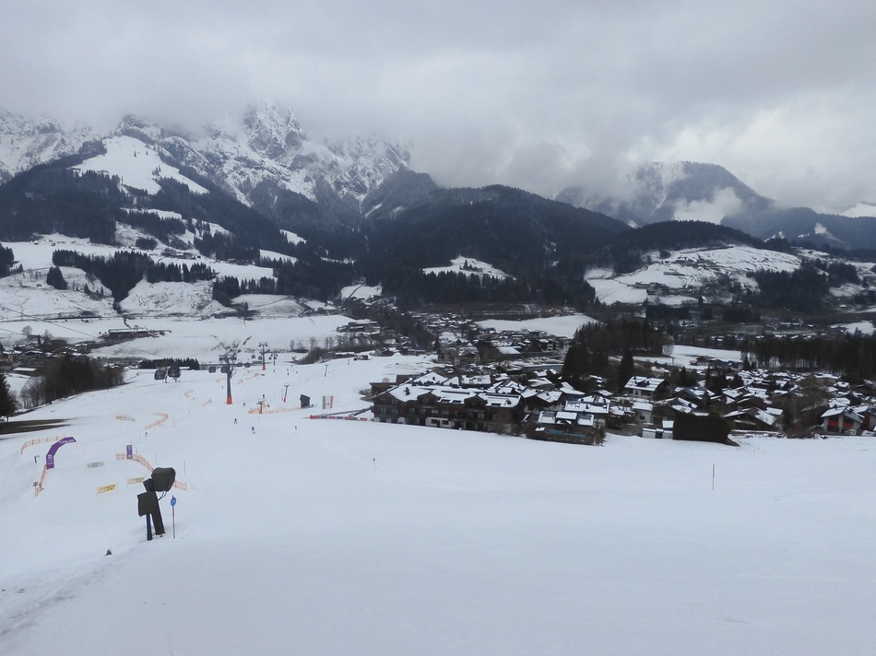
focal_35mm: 24
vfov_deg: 56.8
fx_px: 607
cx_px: 438
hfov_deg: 71.6
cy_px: 328
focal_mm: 4.3
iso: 100
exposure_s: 1/1250
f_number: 3.4
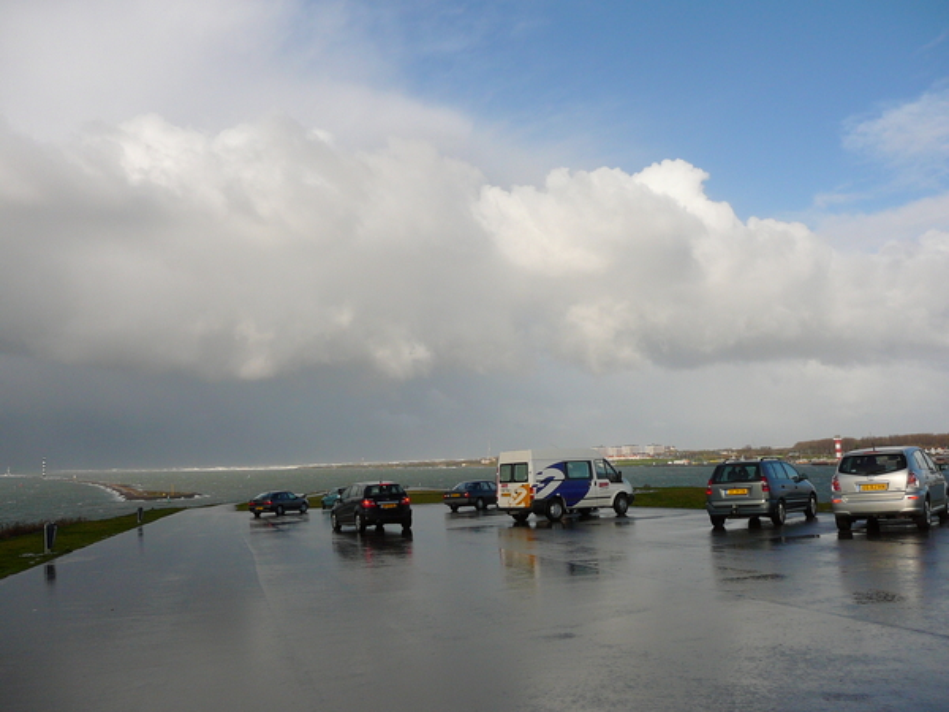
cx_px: 474
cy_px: 356
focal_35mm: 35
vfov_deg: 40.7
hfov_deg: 52.6
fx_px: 960
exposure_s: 1/800
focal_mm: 5.2
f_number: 5
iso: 80
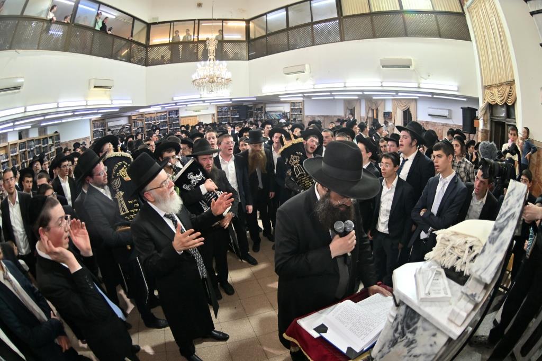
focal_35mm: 15
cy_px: 180
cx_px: 271
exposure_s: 1/200
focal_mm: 10.5
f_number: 2.8
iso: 320
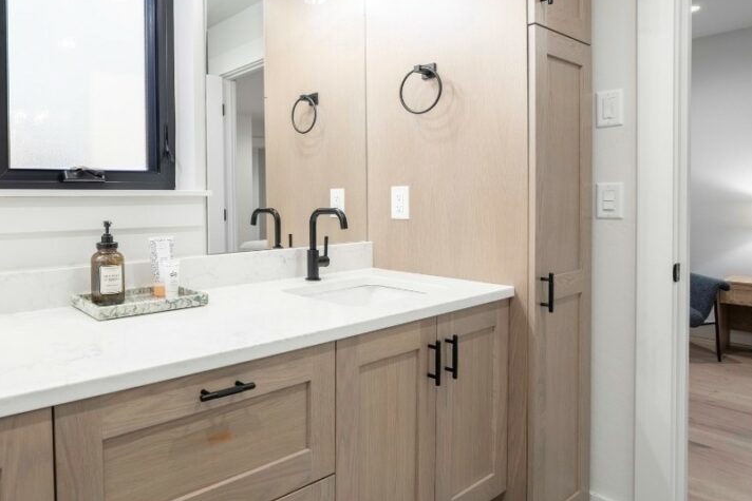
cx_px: 219
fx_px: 481
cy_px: 213
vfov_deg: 54.9
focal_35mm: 23
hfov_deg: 72.4
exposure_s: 1/2500
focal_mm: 16
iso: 2000
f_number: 6.3
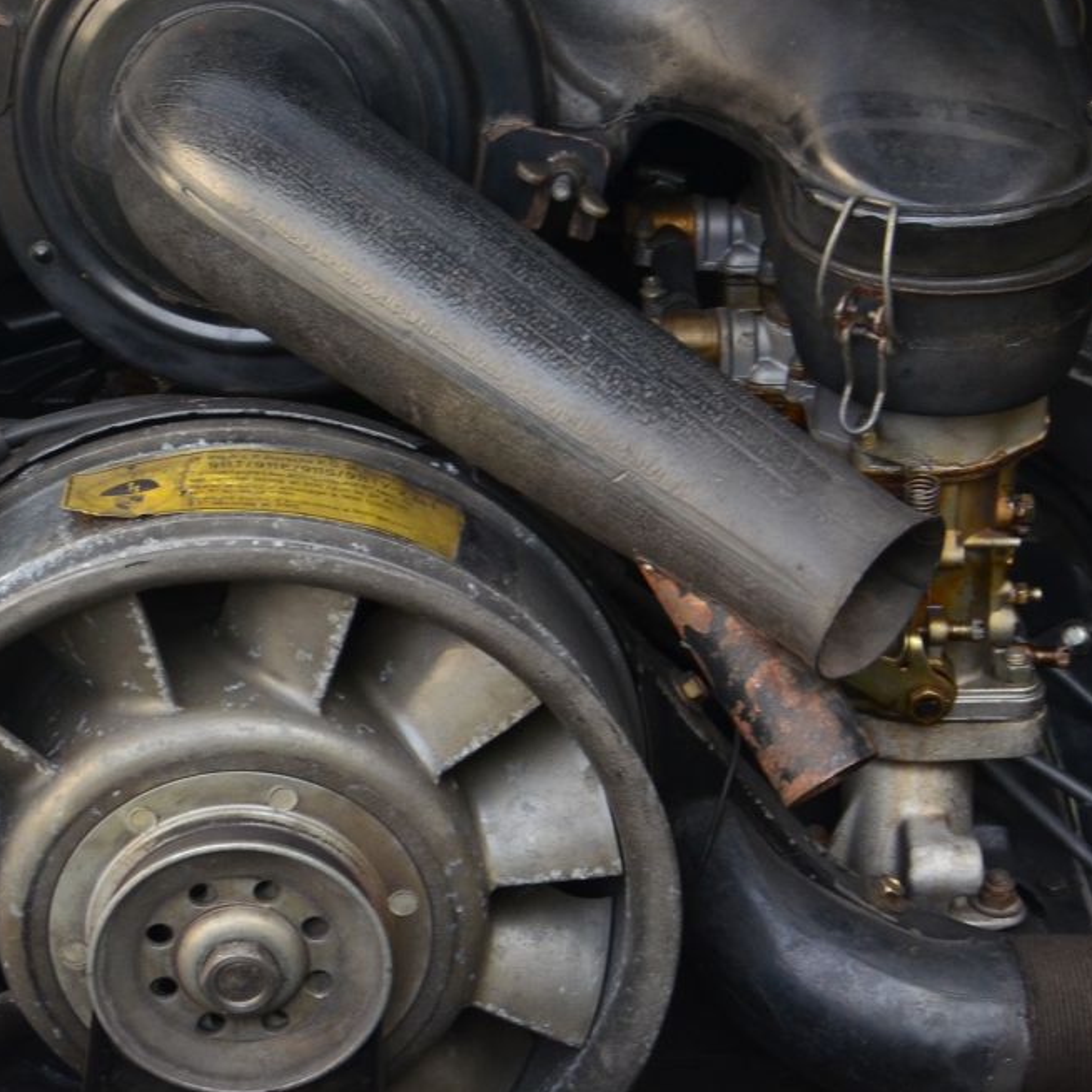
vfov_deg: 13.1
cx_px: 239
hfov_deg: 13.1
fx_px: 4747
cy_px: 449
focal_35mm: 133
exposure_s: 1/90
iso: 400
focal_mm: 38
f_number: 8
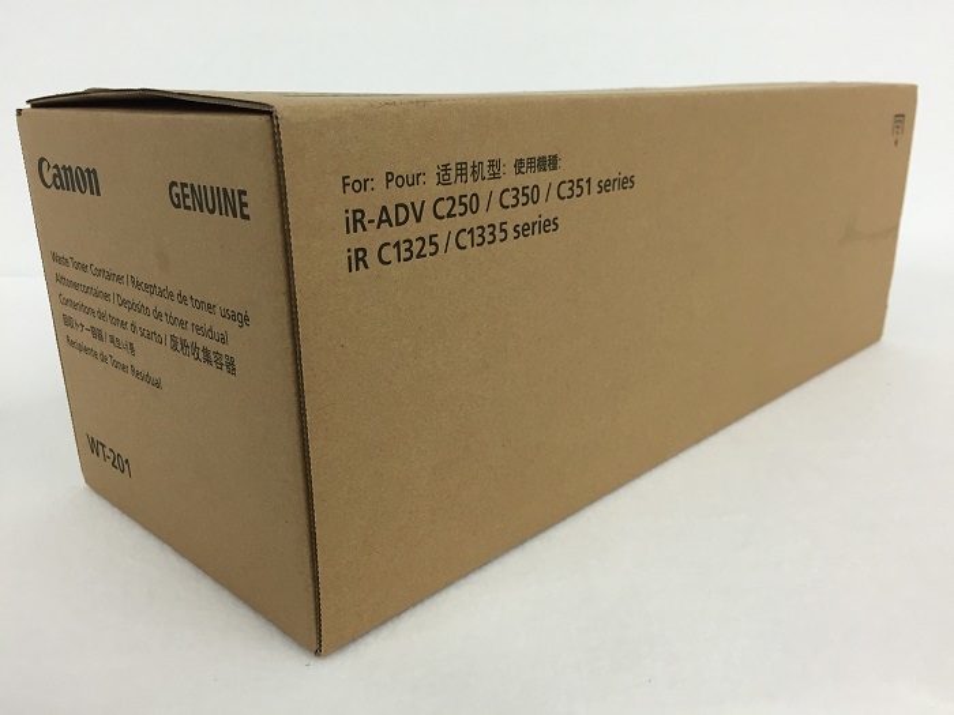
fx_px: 799
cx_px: 477
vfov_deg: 48.2
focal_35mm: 29
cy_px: 358
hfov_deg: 61.7
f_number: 2.2
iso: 100
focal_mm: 4.15
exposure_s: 1/30
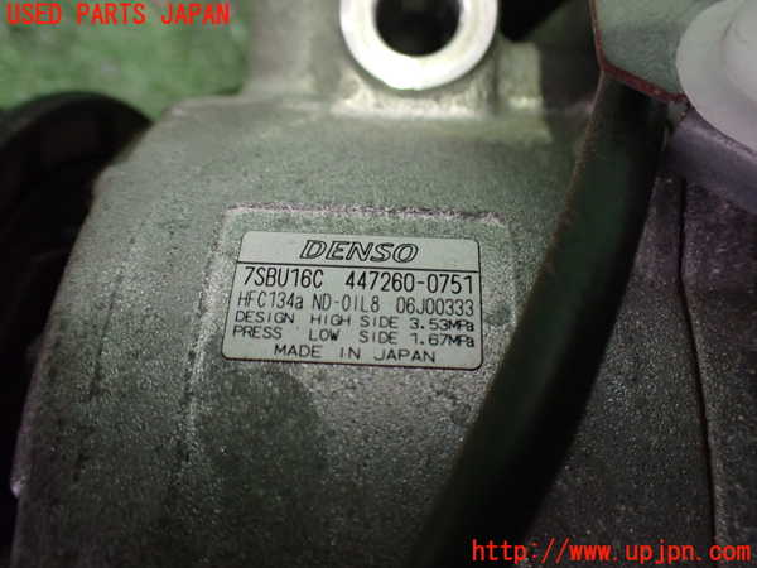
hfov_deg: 60.0
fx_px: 656
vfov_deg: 46.8
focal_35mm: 30
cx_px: 378
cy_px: 284
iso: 800
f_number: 2.3
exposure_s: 1/60
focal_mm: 5.4
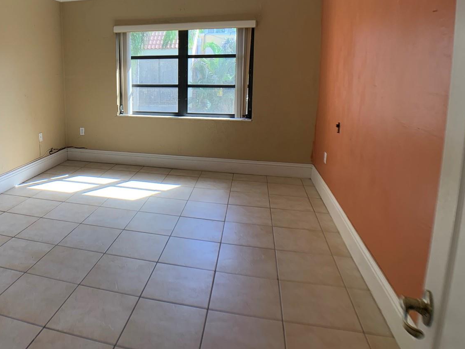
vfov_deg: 38.3
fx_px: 497
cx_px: 138
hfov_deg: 48.9
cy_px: 121
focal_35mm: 37
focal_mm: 4.25
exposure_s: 1/121
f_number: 1.8
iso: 64
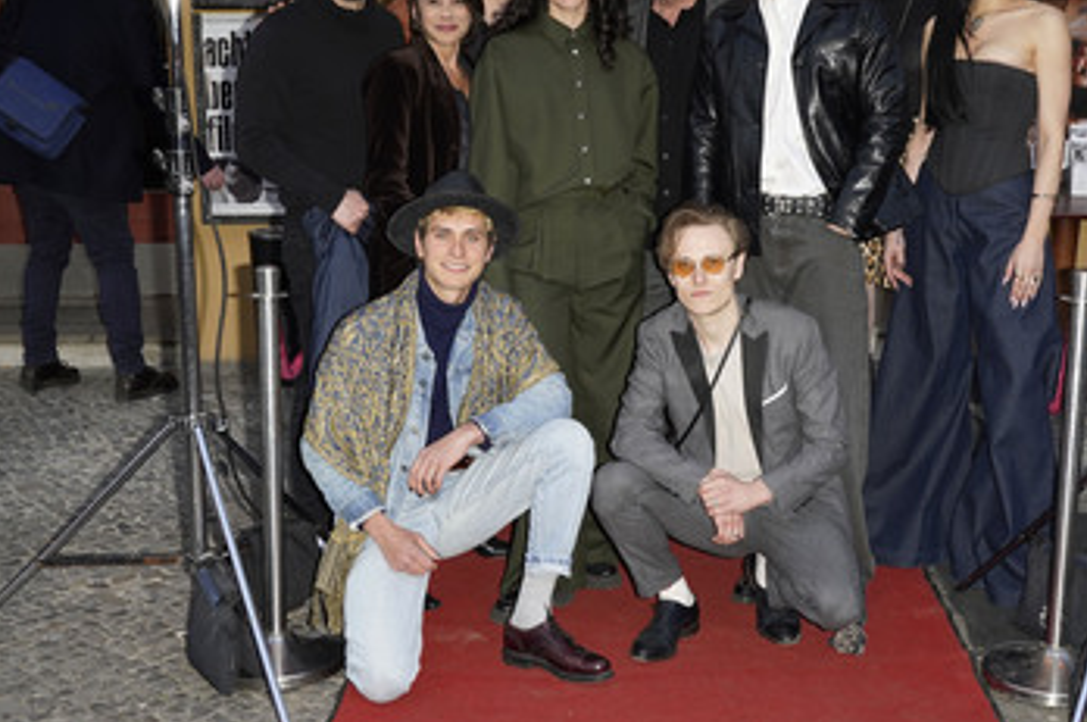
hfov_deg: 41.0
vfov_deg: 27.9
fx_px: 1447
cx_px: 648
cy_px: 263
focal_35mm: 48
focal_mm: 37
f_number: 5.6
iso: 320
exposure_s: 1/160
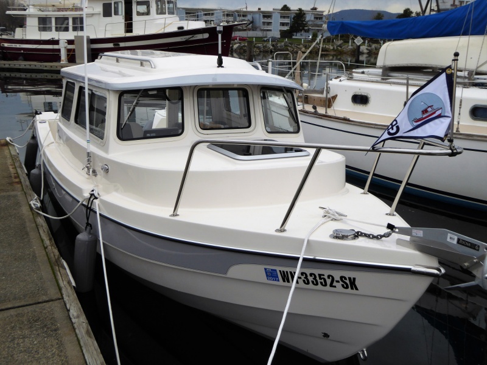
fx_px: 549
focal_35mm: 39
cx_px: 244
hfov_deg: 47.9
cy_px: 182
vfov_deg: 36.8
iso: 100
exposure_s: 1/200
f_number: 3.7
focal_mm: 6.7
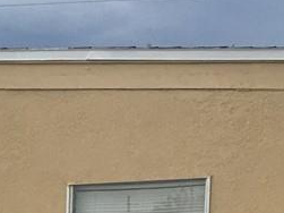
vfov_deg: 7.6
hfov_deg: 9.8
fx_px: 1517
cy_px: 457
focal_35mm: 185
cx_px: -330
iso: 25
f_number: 2.2
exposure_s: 1/1183
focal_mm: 4.15
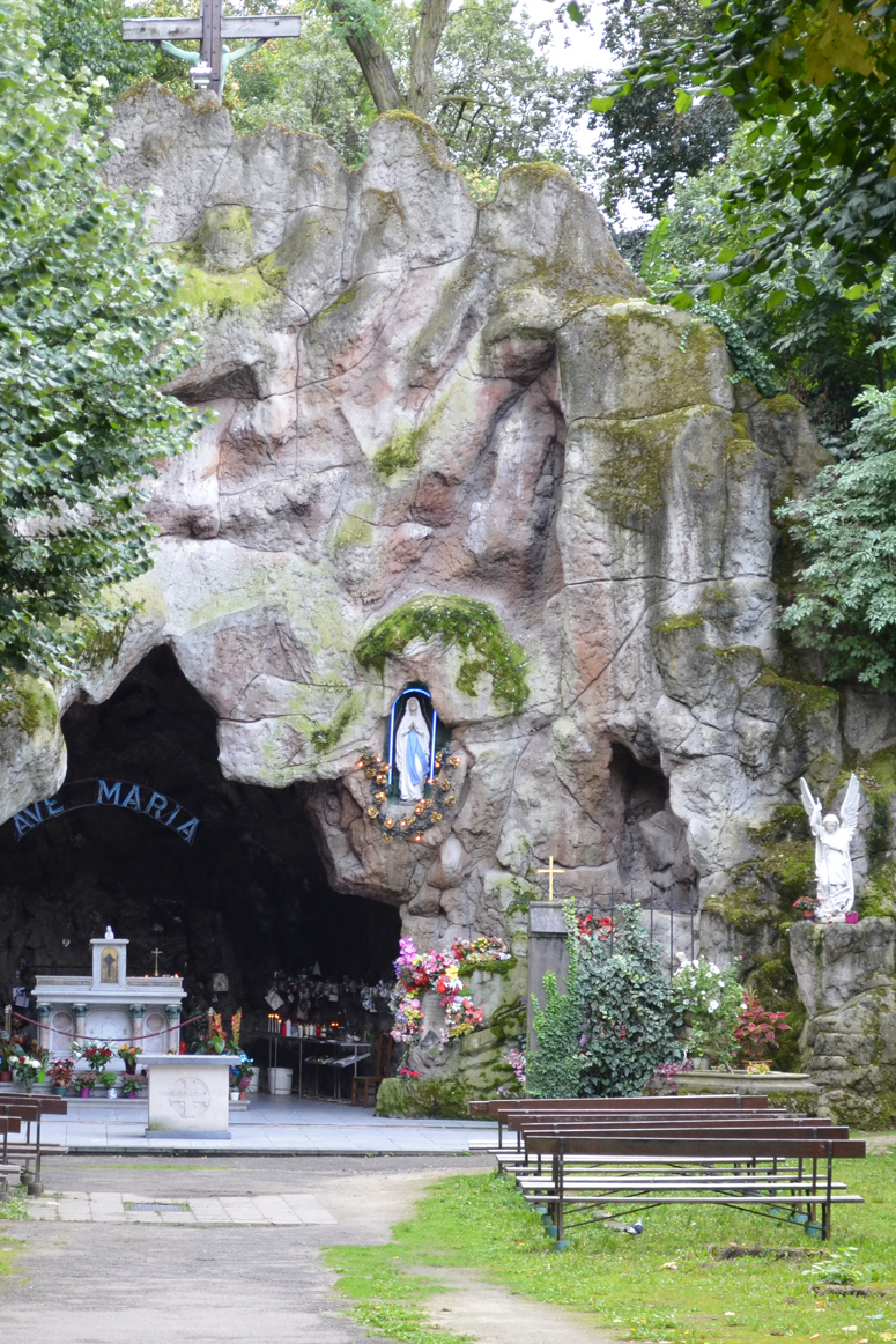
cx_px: 123
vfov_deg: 19.5
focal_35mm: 105
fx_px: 3919
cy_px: 675
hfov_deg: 13.0
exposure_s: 1/100
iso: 400
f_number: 5.3
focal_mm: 46
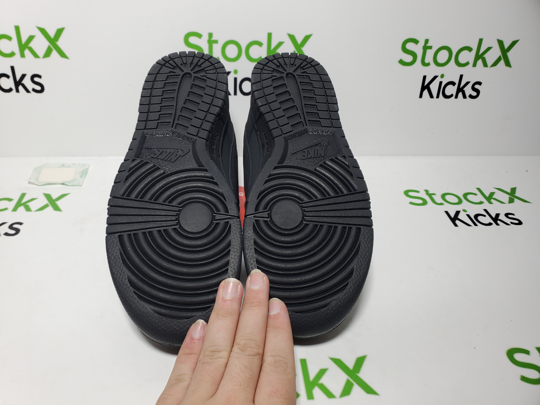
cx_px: 270
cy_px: 202
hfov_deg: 67.3
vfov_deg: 53.1
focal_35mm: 26
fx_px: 406
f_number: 2.4
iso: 50
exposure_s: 1/173
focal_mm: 4.3
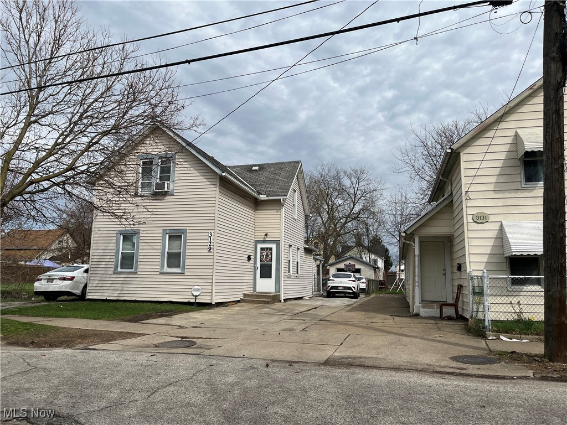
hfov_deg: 67.3
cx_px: 284
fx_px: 426
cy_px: 212
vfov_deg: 53.1
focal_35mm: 26
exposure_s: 1/5848
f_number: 1.6
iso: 50
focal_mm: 5.1
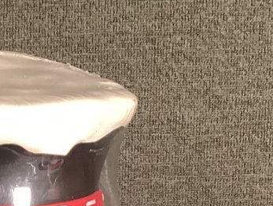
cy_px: 446
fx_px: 1066
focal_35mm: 135
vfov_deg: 10.0
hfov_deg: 14.2
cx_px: -34
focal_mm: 3.3
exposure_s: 1/40
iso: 320
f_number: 2.4
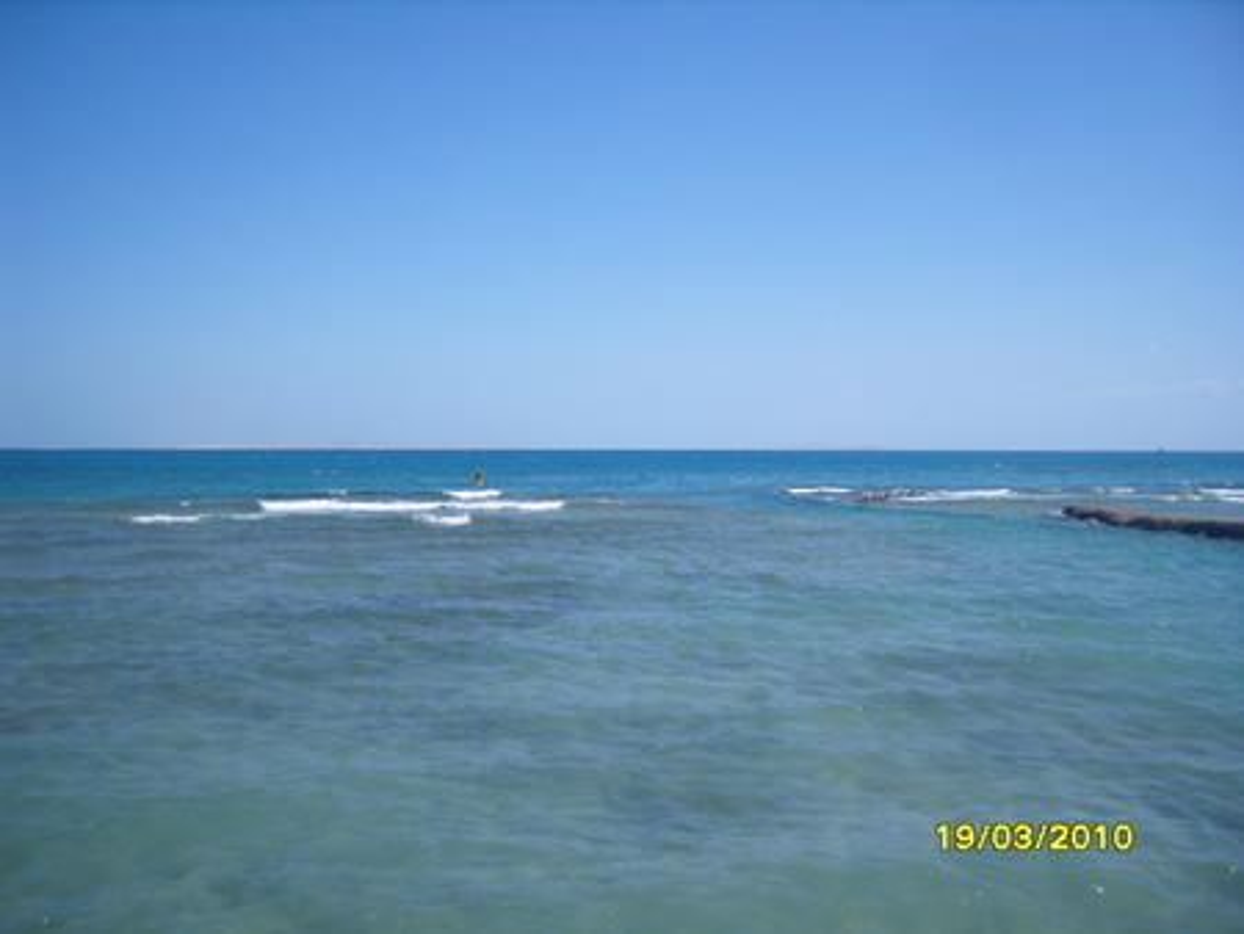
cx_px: 622
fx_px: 1258
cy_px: 467
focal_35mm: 35
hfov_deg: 52.6
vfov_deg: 40.7
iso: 80
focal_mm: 7.4
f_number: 7.1
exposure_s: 1/350
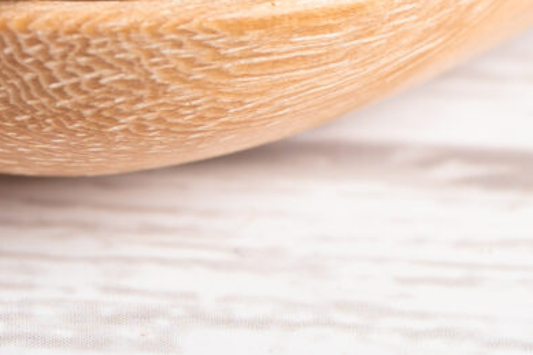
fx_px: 4869
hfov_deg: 6.2
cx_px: -267
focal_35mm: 329
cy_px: -731
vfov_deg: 4.0
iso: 100
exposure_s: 1/80
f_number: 5.6
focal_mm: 50
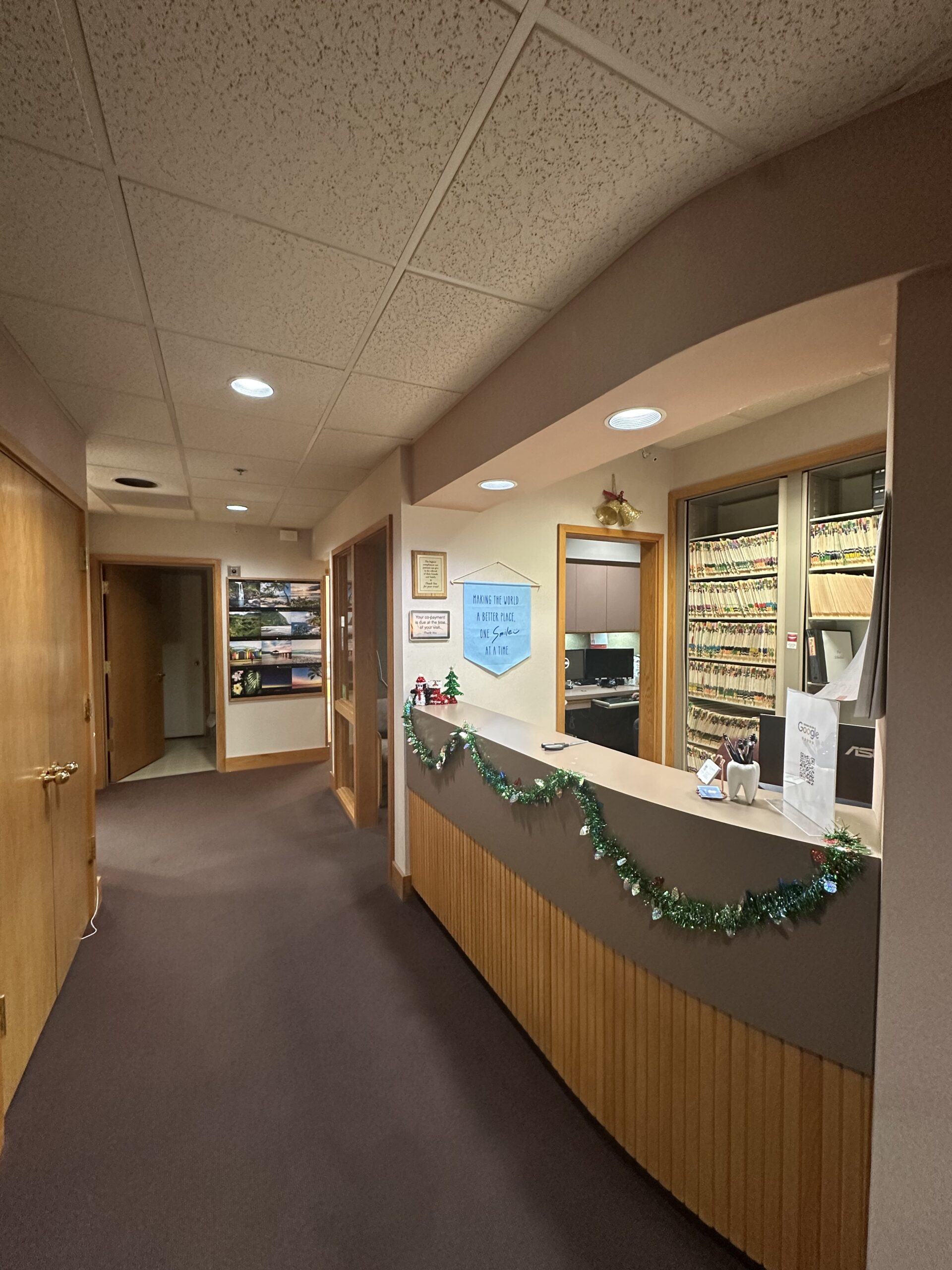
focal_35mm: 14
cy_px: 635
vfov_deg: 102.1
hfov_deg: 85.7
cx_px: 476
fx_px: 513
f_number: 2.2
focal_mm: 2.22
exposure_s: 1/60
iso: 400
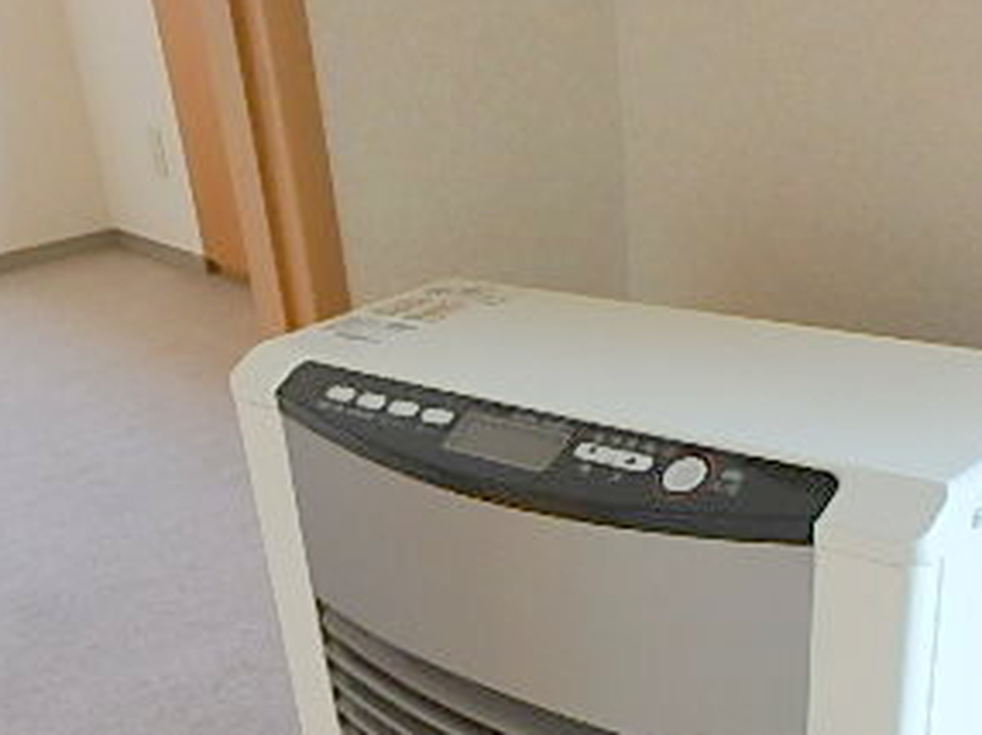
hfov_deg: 40.5
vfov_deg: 28.0
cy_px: 814
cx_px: 477
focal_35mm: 47
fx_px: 1332
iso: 160
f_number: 3.5
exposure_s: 1/60
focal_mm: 3.7
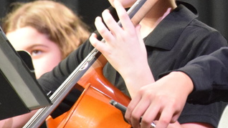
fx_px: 4287
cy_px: -25
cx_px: 238
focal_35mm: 709
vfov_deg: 1.7
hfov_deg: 3.0
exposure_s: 1/125
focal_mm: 140
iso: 5000
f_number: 5.6
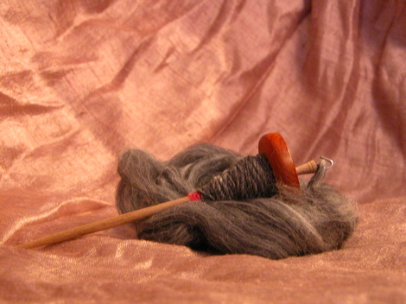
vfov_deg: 18.9
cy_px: 152
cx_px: 203
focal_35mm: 78
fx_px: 914
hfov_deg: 25.0
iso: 400
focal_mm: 19.9
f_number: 3.4
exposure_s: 1/1.1
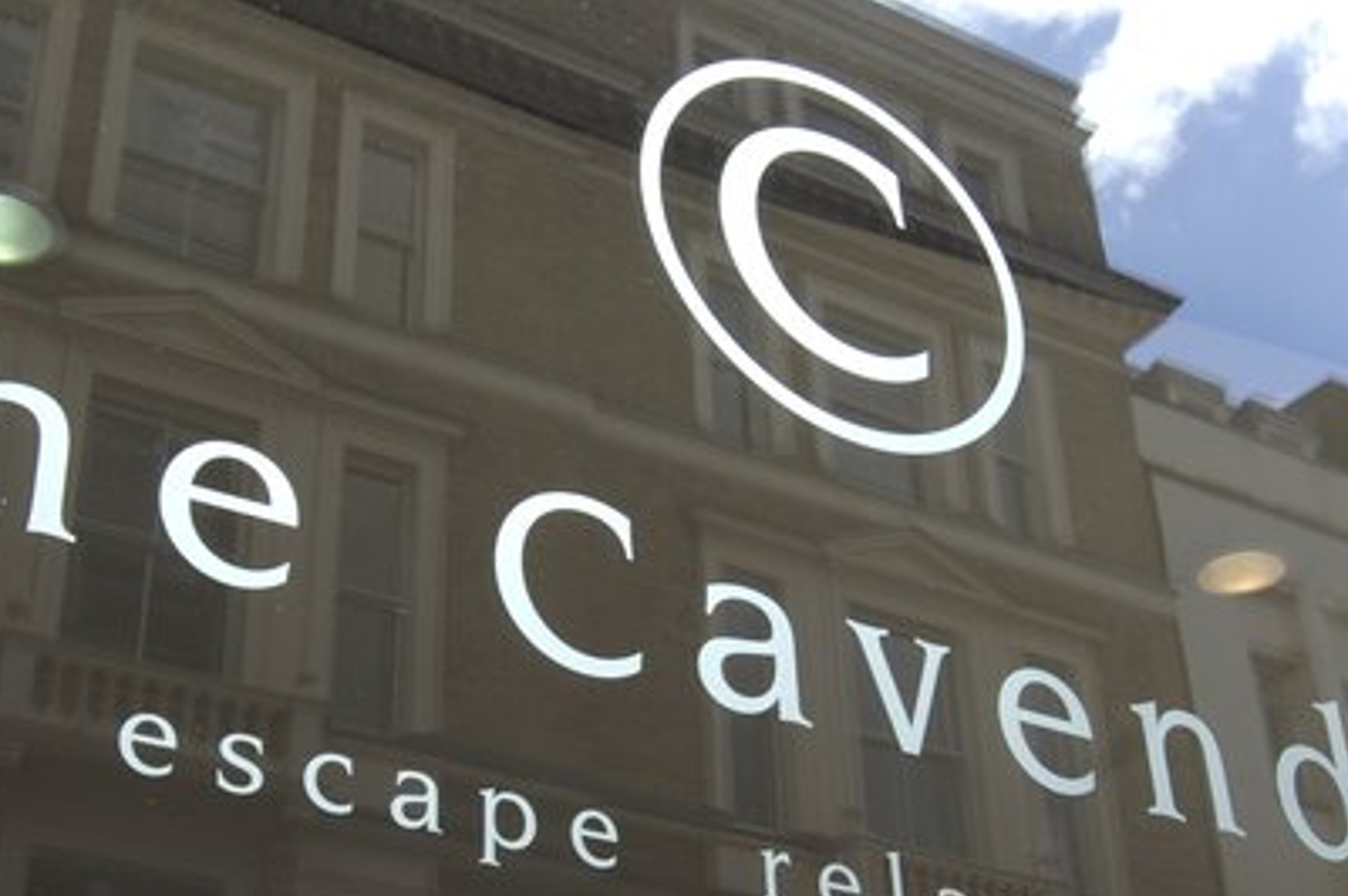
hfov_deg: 35.1
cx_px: 627
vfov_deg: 23.7
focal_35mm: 57
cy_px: 514
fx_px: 2133
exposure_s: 1/90
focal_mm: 19
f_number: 9
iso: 100
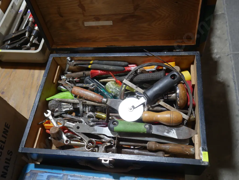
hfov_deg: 56.8
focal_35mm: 32
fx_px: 221
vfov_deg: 44.2
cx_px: 120
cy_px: 90
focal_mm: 16
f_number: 3.6
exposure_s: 1/60
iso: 250
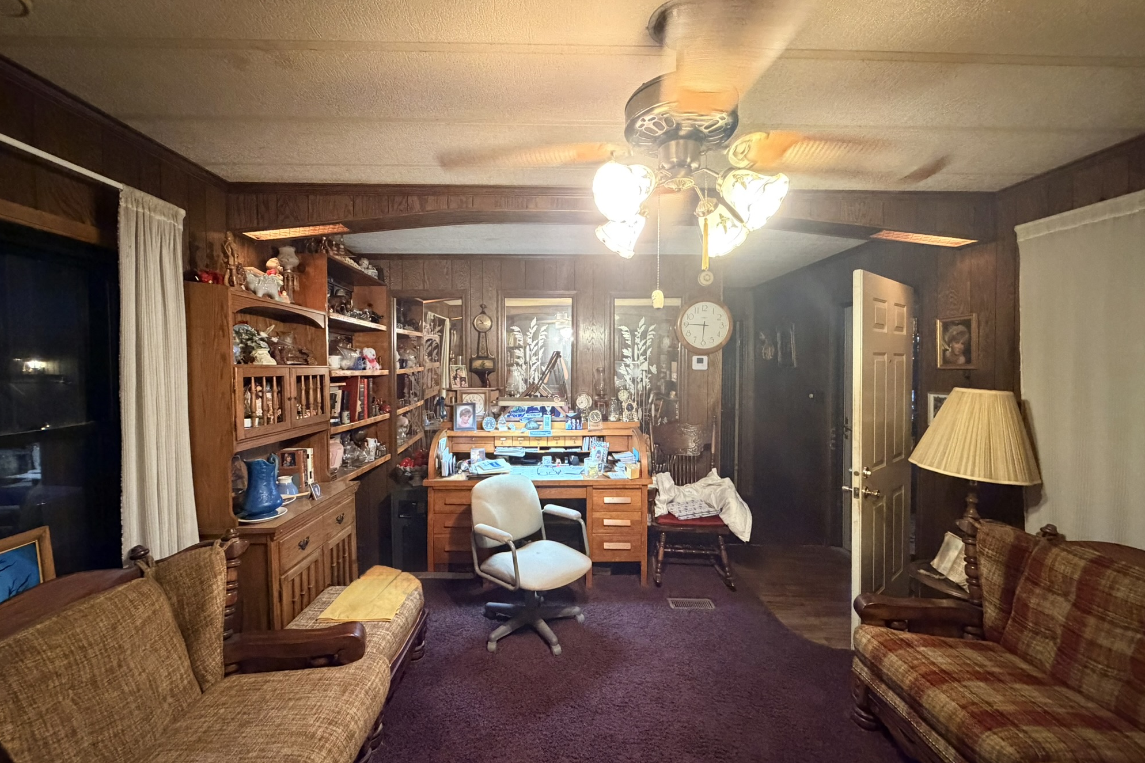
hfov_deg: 100.4
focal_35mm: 15
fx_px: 477
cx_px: 566
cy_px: 381
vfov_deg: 77.3
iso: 1000
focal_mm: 2.22
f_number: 2.2
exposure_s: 1/40
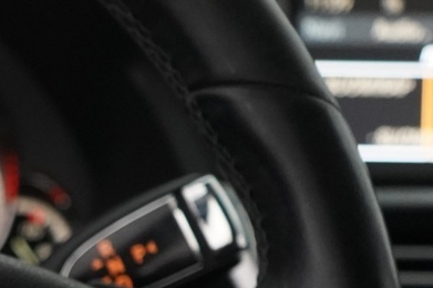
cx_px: -348
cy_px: 453
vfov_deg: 9.4
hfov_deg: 13.1
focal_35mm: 141
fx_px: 1694
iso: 4000
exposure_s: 1/60
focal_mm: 34
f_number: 4
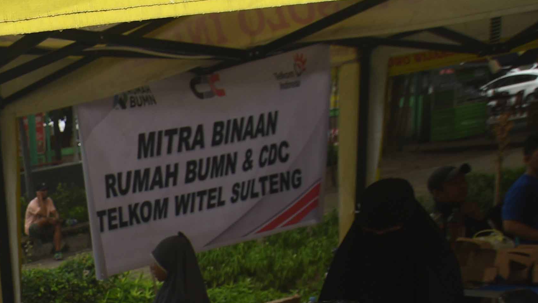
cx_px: -212
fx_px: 884
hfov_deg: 26.8
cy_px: 518
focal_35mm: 62
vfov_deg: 16.7
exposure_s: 1/160
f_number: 4
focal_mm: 12
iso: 100
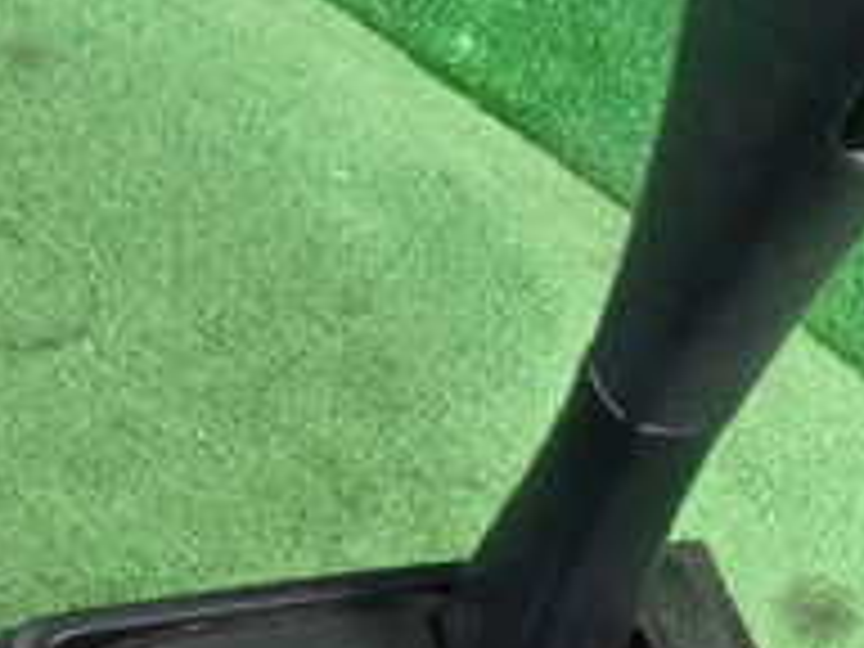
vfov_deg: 14.7
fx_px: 2496
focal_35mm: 100
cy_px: 464
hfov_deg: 19.6
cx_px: 504
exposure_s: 1/125
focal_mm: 5.79
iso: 2500
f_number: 2.4
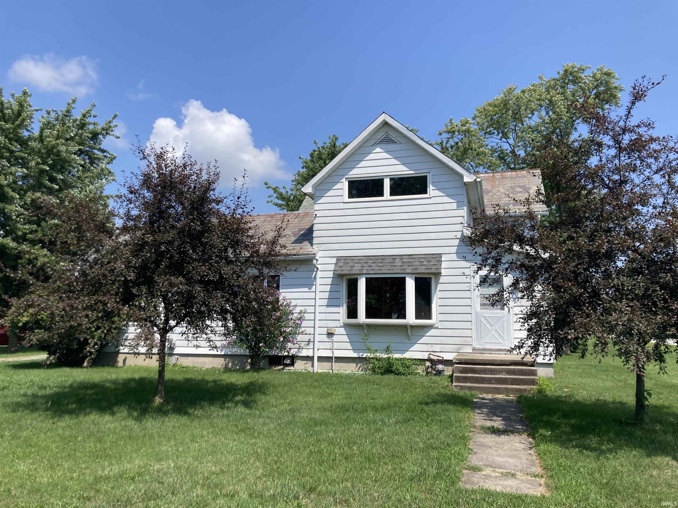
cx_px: 339
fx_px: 548
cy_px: 254
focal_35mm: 28
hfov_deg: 63.4
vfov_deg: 49.7
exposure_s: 1/3472
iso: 20
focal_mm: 3.99
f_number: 1.8
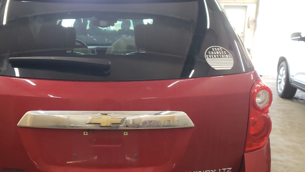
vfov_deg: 27.5
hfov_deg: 46.7
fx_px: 348
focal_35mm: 43
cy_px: 120
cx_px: 106
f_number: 1.5
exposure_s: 1/60.2
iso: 210
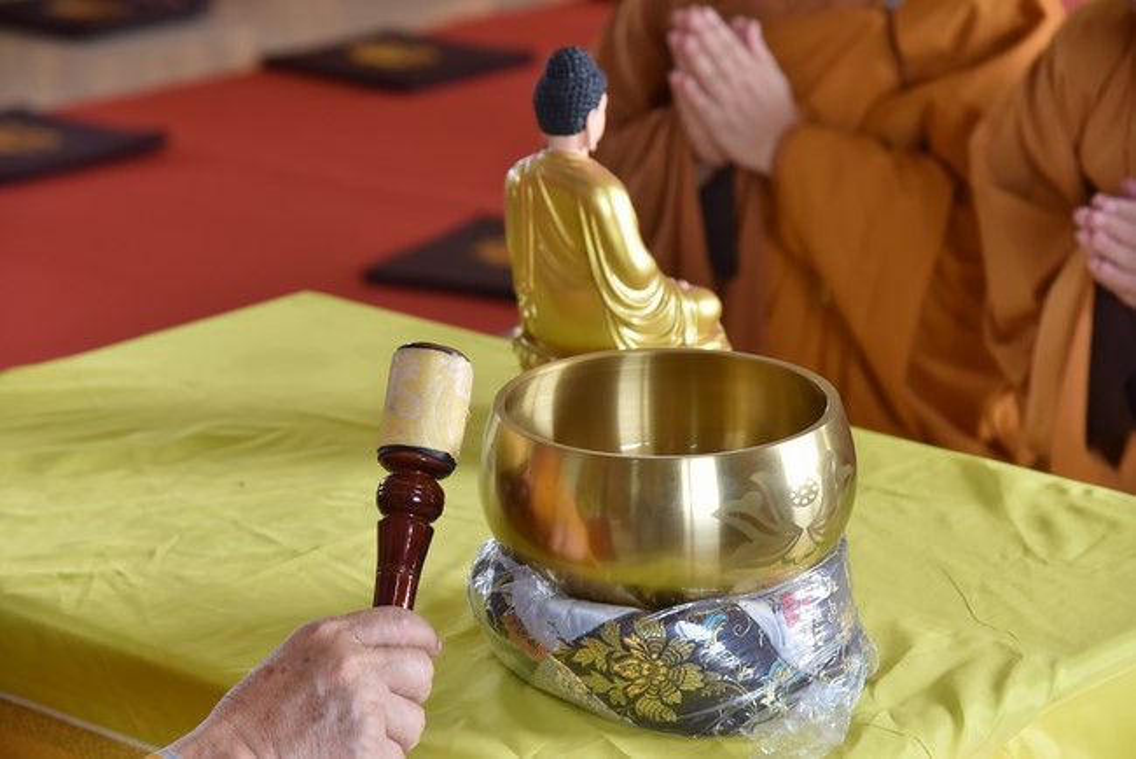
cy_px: 380
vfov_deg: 13.1
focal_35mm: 105
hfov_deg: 19.4
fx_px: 3315
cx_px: 568
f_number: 5.6
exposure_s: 1/200
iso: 800
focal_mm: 105
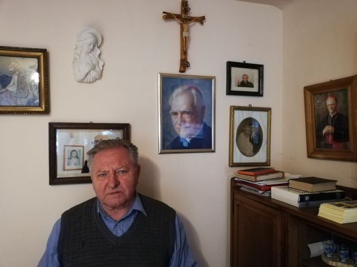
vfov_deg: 53.1
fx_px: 268
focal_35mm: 26
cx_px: 178
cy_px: 134
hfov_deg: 67.3
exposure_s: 1/16.7
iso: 1000
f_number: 2.2
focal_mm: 3.81
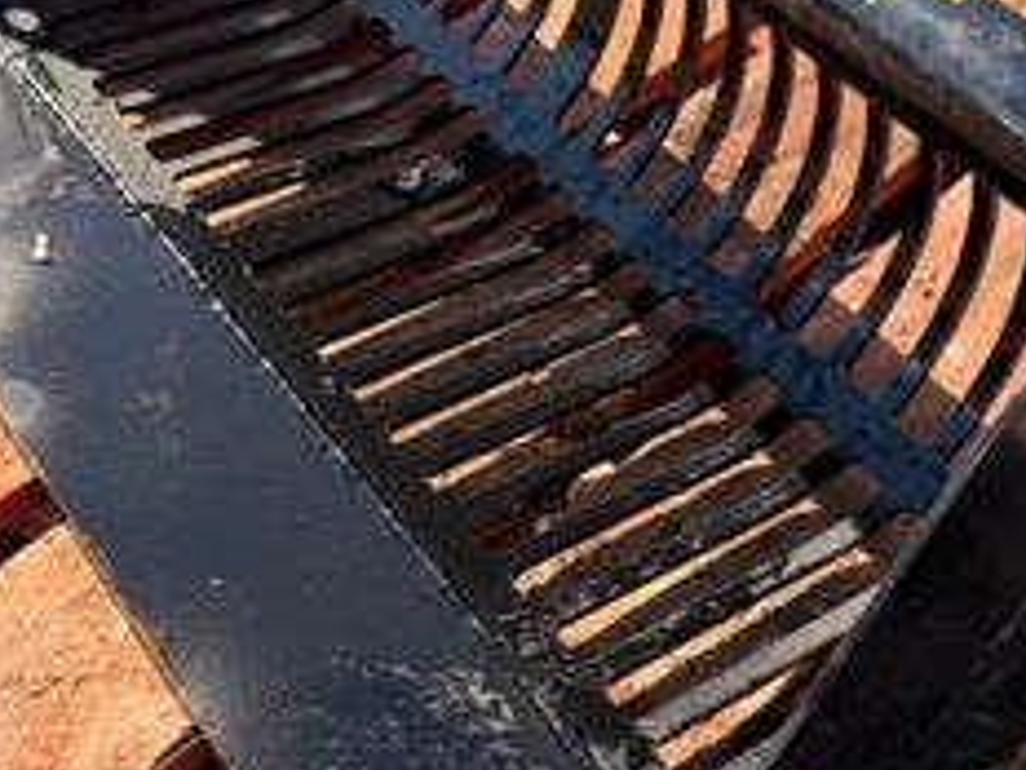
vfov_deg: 23.4
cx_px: 668
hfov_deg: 31.0
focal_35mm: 62
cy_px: 190
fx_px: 1838
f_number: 1.78
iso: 80
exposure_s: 1/2169
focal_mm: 6.76
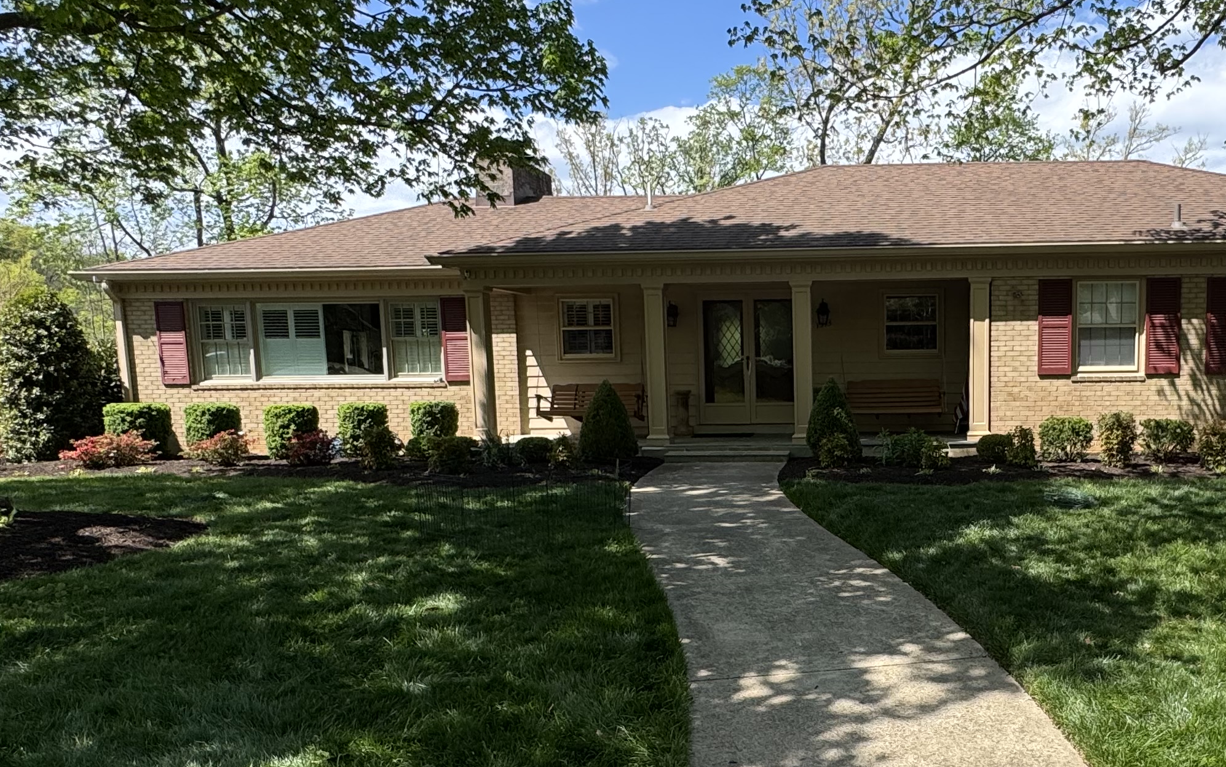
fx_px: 1003
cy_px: 500
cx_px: 871
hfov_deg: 60.5
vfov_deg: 41.4
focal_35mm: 30
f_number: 2.2
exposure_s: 1/944
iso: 50
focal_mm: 2.22
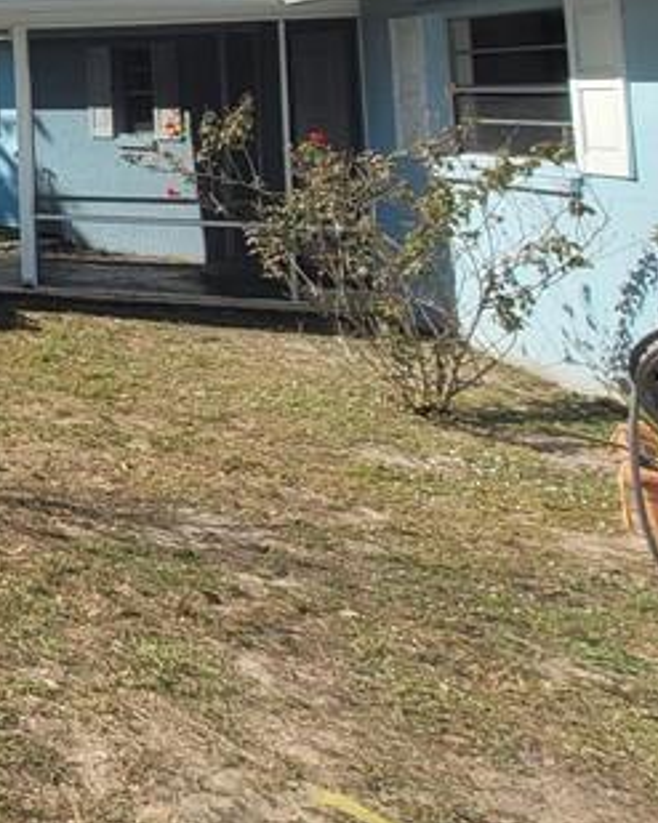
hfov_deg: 22.9
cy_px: 40
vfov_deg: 39.7
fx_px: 1023
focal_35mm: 42
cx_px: -482
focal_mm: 1.74
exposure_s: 1/1623
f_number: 2.2
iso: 40
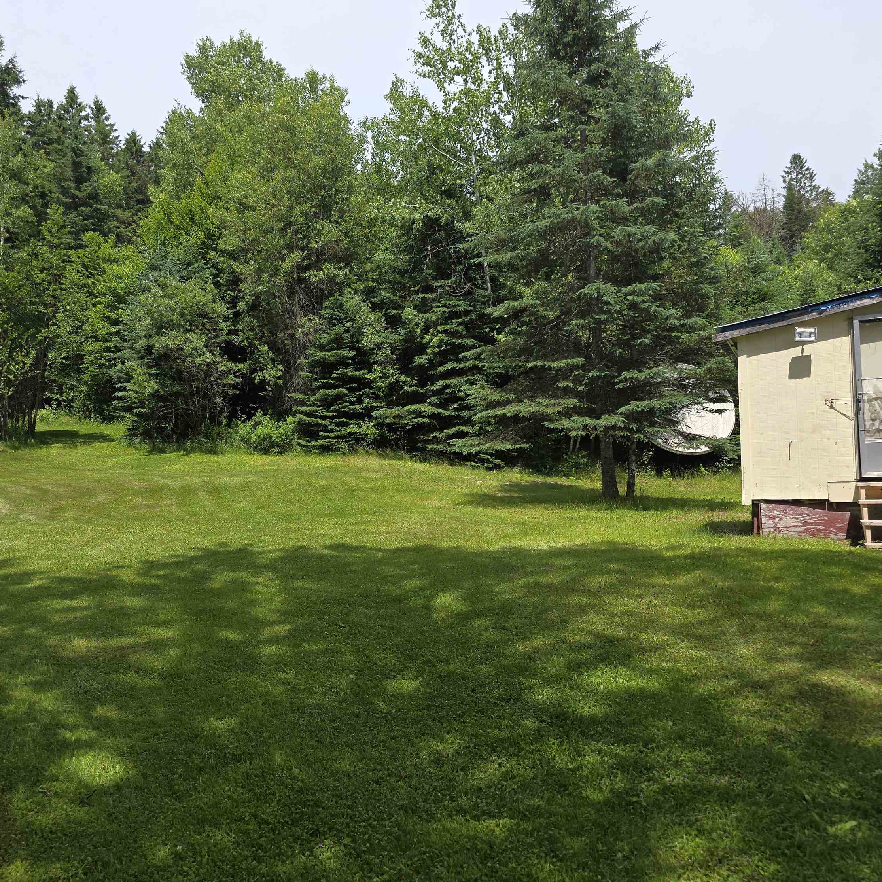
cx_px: 362
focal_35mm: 28
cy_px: 431
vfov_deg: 57.3
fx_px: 807
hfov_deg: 56.9
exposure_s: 1/681
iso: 12
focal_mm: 6.3
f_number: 1.7
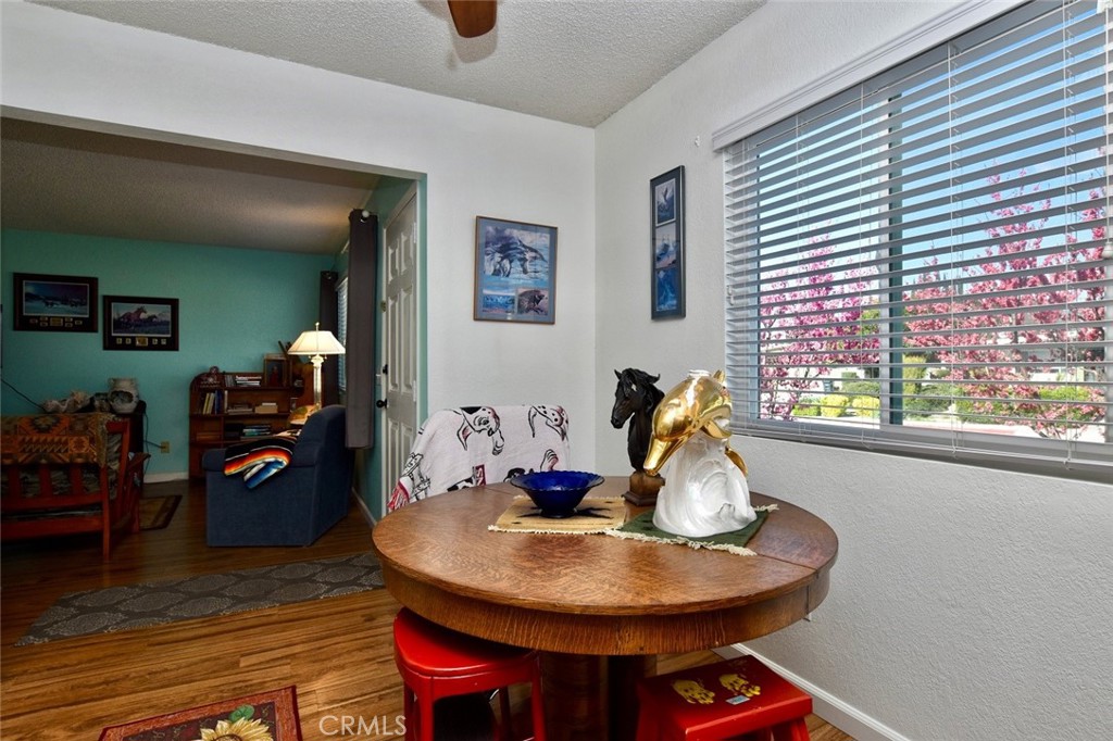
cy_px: 370
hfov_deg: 90.0
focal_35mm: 18
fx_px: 556
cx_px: 556
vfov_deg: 67.3
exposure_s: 1/100
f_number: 8
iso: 250
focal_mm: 12
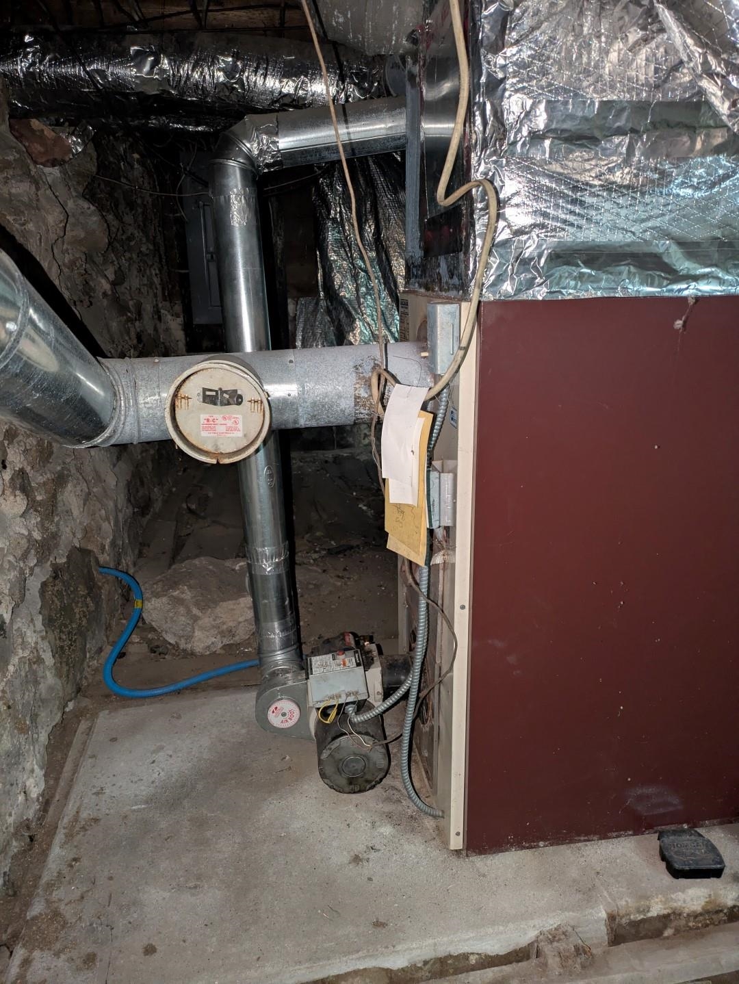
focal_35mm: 25
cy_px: 492
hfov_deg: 54.9
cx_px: 370
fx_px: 711
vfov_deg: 69.4
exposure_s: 1/24
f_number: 1.89
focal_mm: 5.43
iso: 870
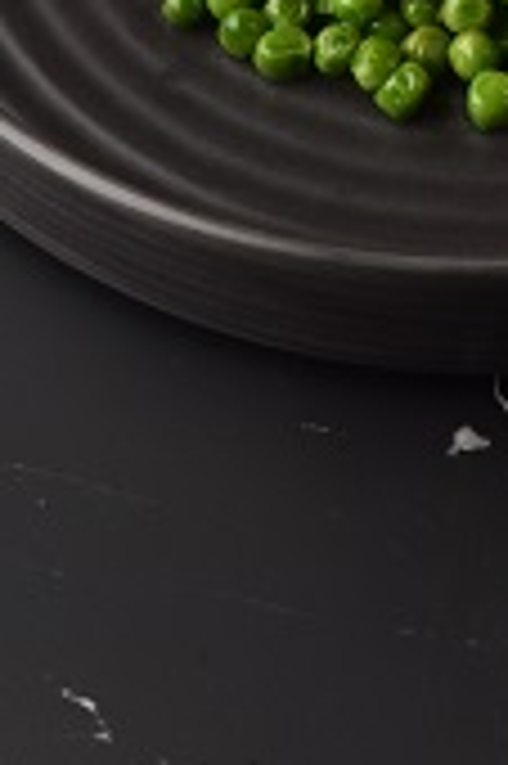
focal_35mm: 353
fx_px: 7487
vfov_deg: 5.8
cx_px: 459
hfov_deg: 3.9
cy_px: -387
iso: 400
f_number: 13
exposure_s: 1/80
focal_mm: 100
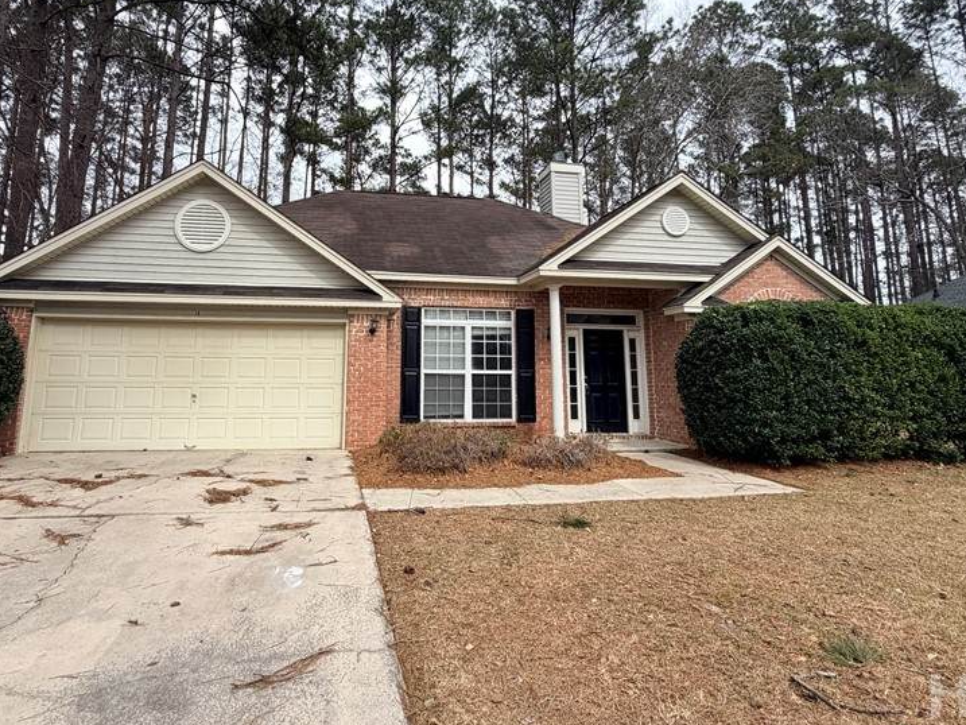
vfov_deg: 65.3
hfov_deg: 81.4
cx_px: 426
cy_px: 286
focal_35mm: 20
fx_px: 558
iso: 40
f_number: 2.2
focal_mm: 2.22
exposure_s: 1/770
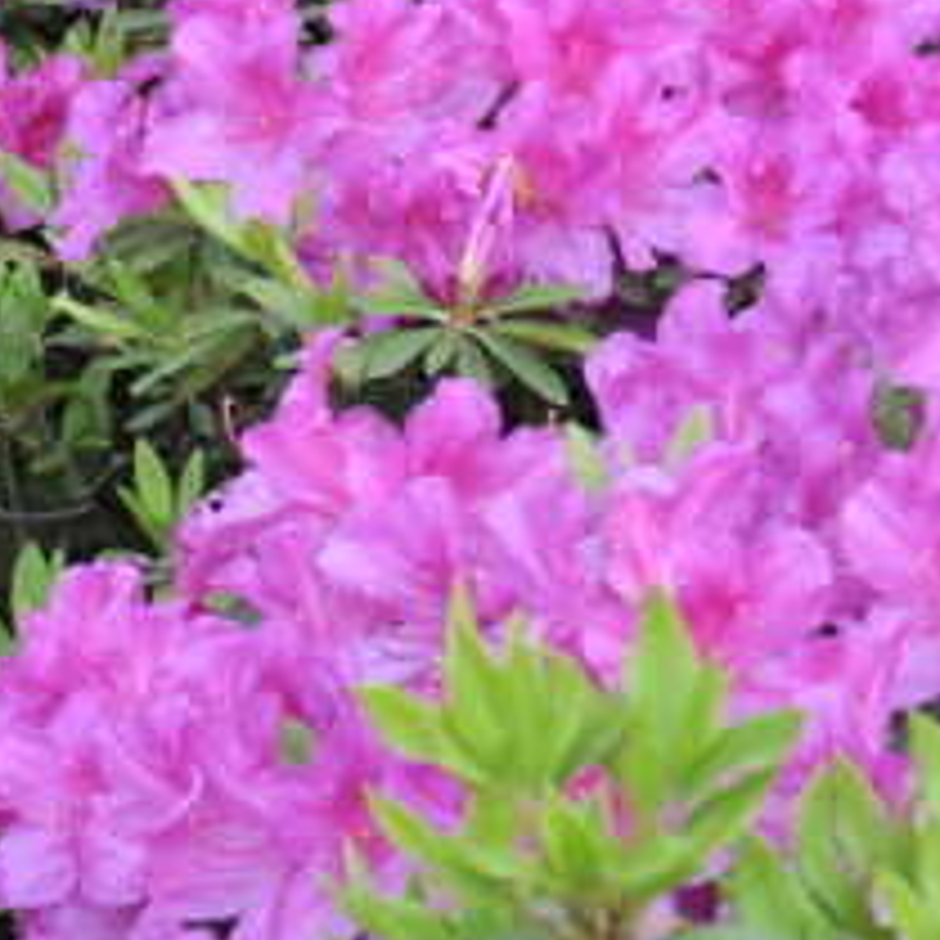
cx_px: 1124
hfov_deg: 8.2
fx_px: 6513
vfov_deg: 8.3
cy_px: 315
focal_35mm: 212
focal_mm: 34
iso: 200
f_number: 5.6
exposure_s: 1/125
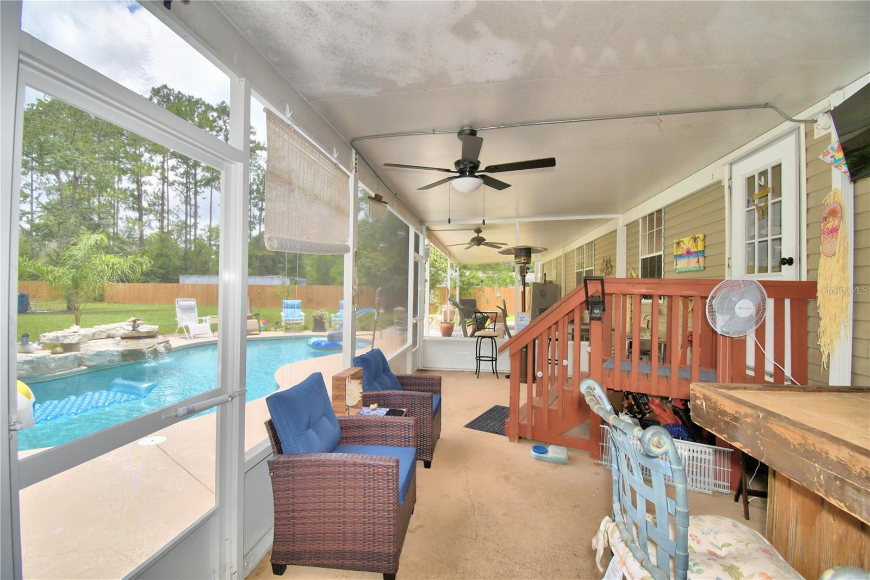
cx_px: 435
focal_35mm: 15
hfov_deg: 100.4
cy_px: 290
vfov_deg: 77.3
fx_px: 362
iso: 100
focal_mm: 10
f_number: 6.3
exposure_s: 1/250
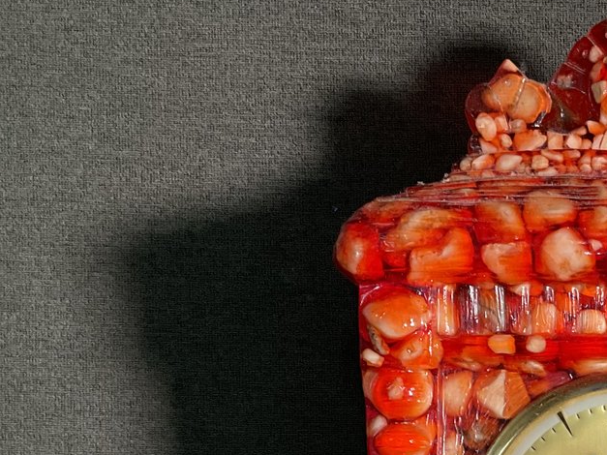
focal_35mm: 70
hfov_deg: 25.9
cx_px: 646
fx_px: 1227
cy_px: 535
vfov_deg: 19.8
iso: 100
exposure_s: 1/60
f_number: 1.8
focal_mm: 3
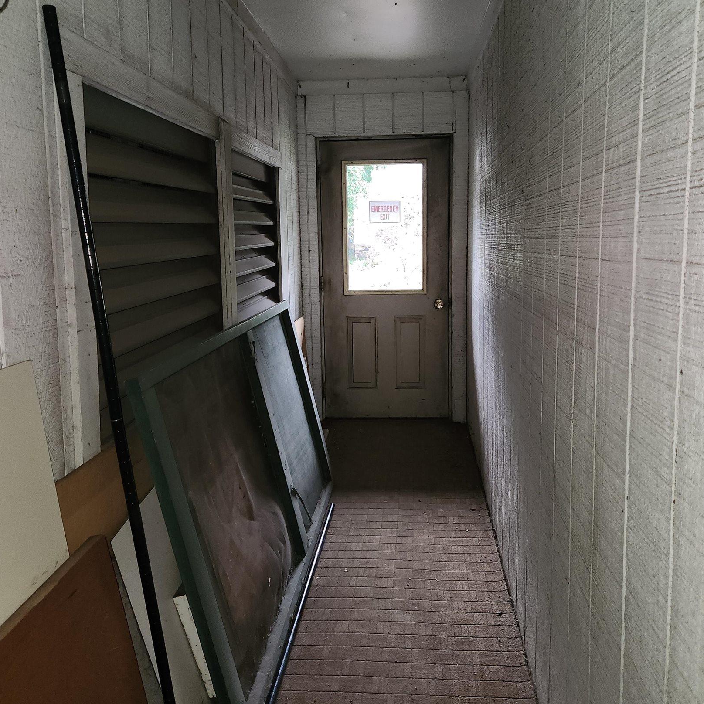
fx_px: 667
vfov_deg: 55.5
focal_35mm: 29
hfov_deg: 55.6
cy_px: 321
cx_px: 354
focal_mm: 5.4
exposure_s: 1/20
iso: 160
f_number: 1.8
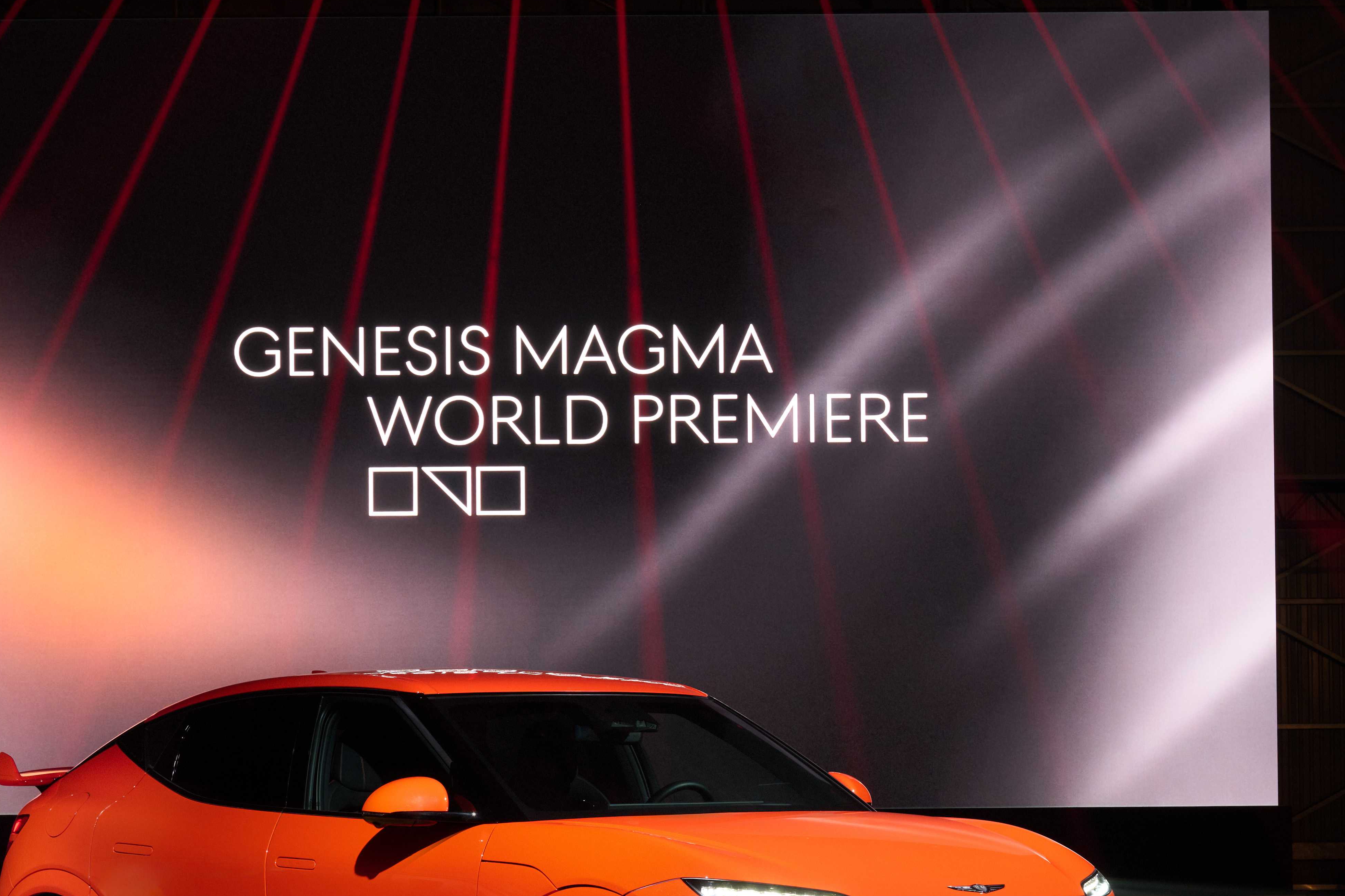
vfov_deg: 15.4
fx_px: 3287
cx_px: 593
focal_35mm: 88
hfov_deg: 23.1
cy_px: 698
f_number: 8
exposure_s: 1/40
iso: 160
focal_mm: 43
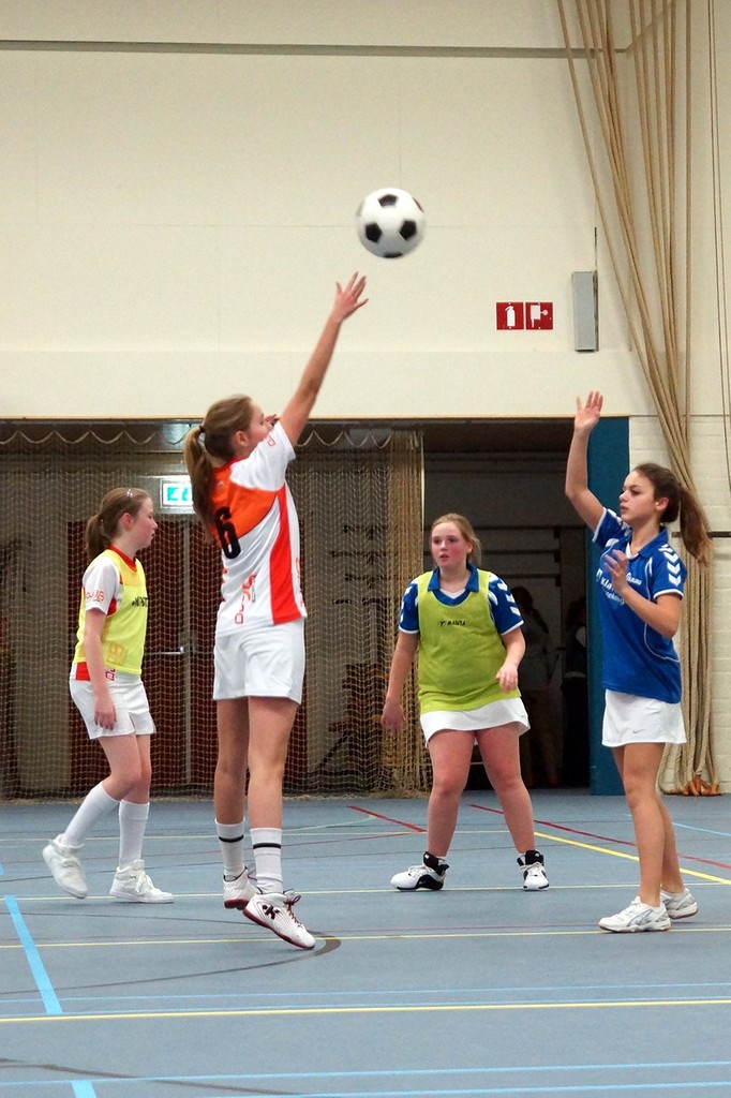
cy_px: 549
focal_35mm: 75
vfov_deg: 27.0
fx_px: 2286
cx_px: 366
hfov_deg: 18.2
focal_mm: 50
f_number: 2.8
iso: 1600
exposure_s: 1/200
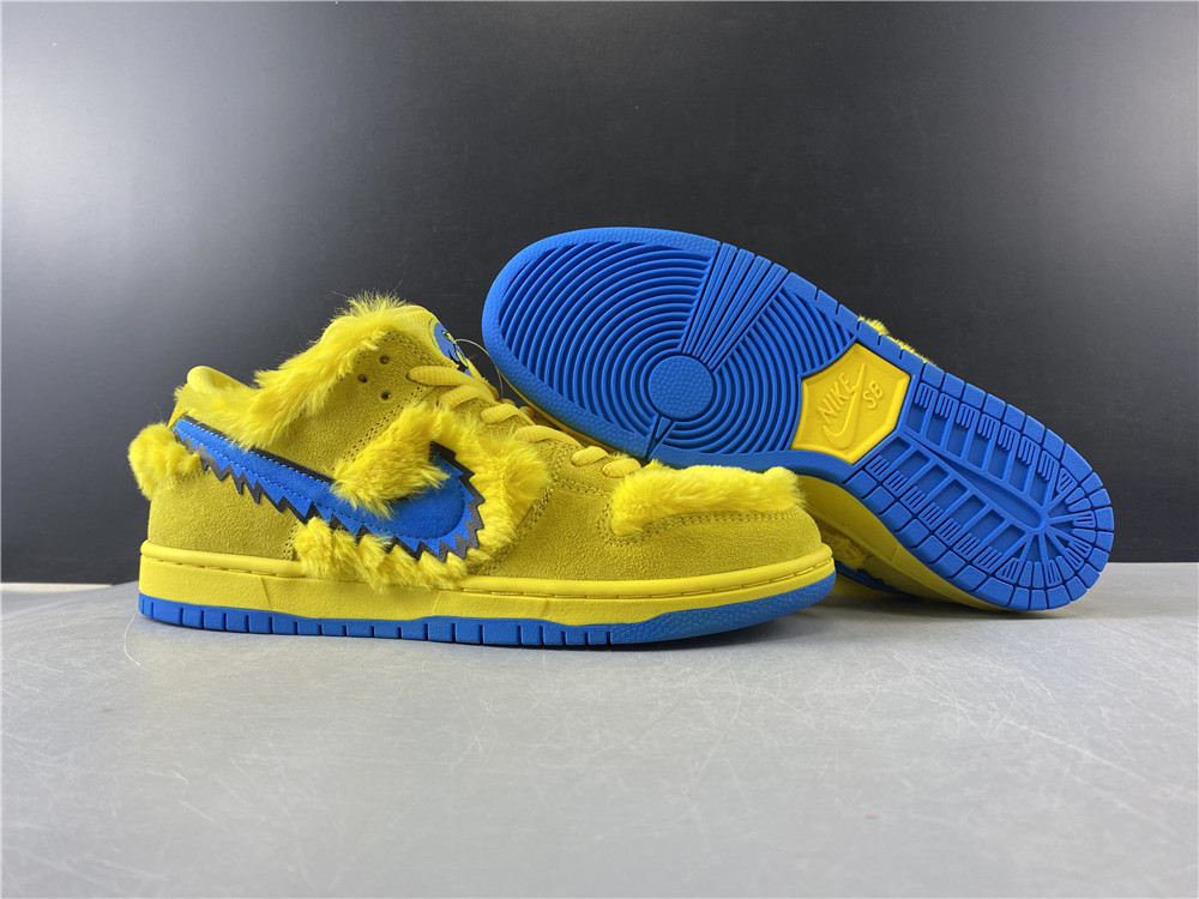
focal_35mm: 26
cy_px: 450
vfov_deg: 53.1
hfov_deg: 67.3
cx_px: 600
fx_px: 901
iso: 100
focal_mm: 4.25
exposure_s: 1/100
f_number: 1.8
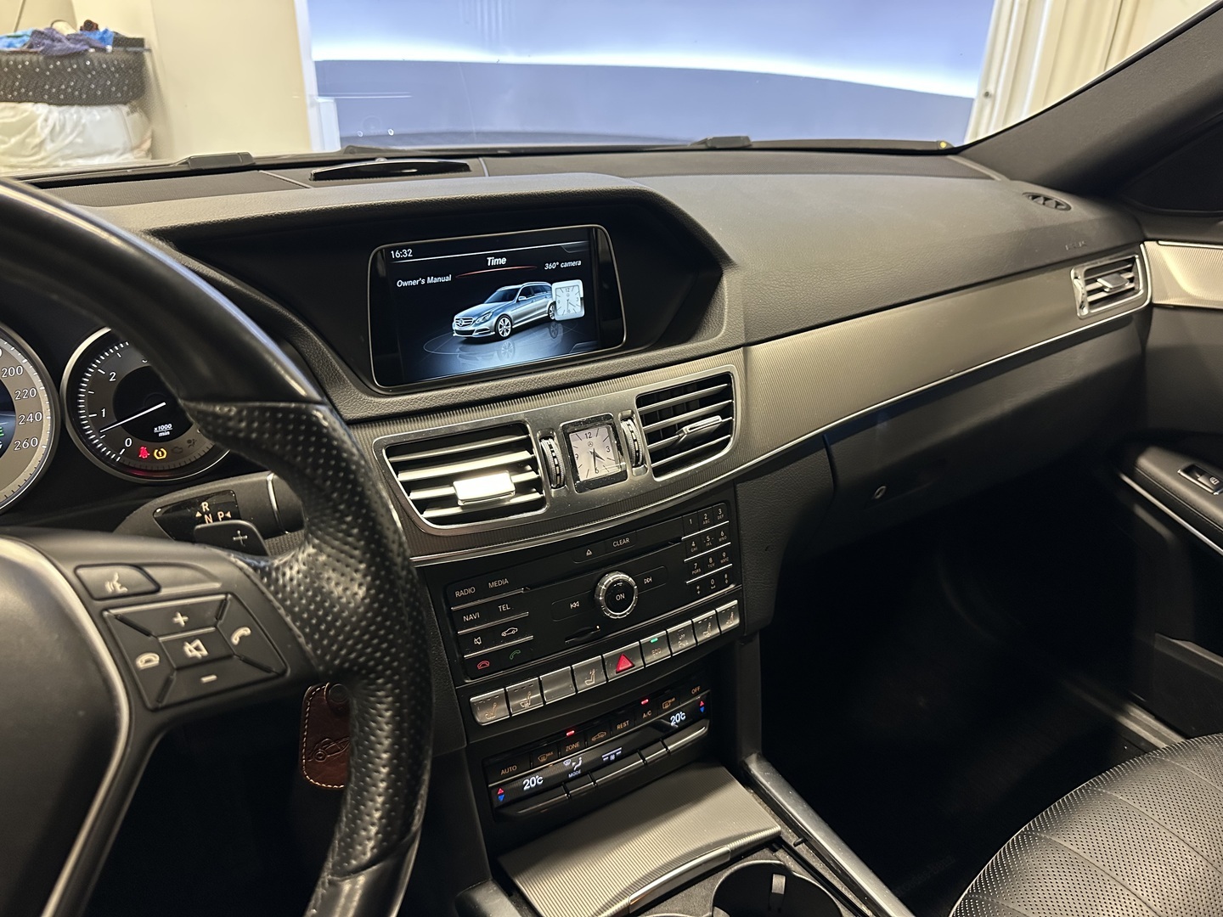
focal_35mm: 24
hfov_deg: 71.6
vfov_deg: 56.8
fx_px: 848
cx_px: 612
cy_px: 458
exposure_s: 1/50
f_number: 1.78
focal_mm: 6.86
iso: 800
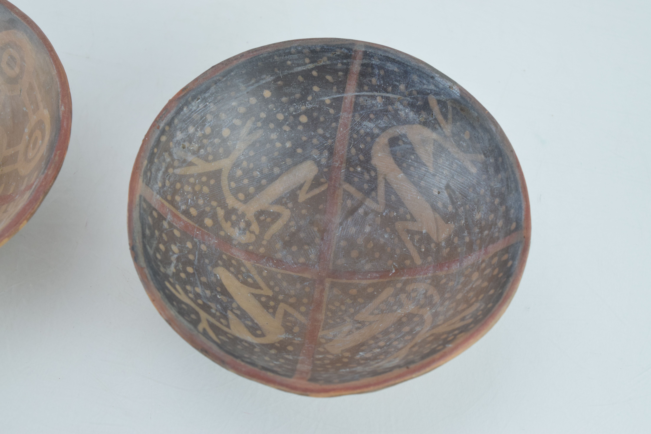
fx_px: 1492
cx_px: 326
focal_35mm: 82
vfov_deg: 16.6
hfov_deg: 24.6
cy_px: 217
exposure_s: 1/125
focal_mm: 55
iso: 800
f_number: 5.6
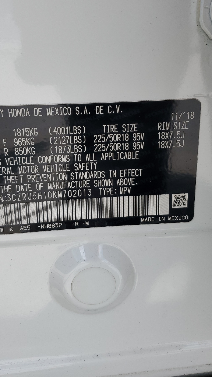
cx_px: 110
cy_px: 158
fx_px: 340
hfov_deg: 34.7
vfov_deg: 57.7
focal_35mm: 34
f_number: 1.5
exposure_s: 1/1429
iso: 50
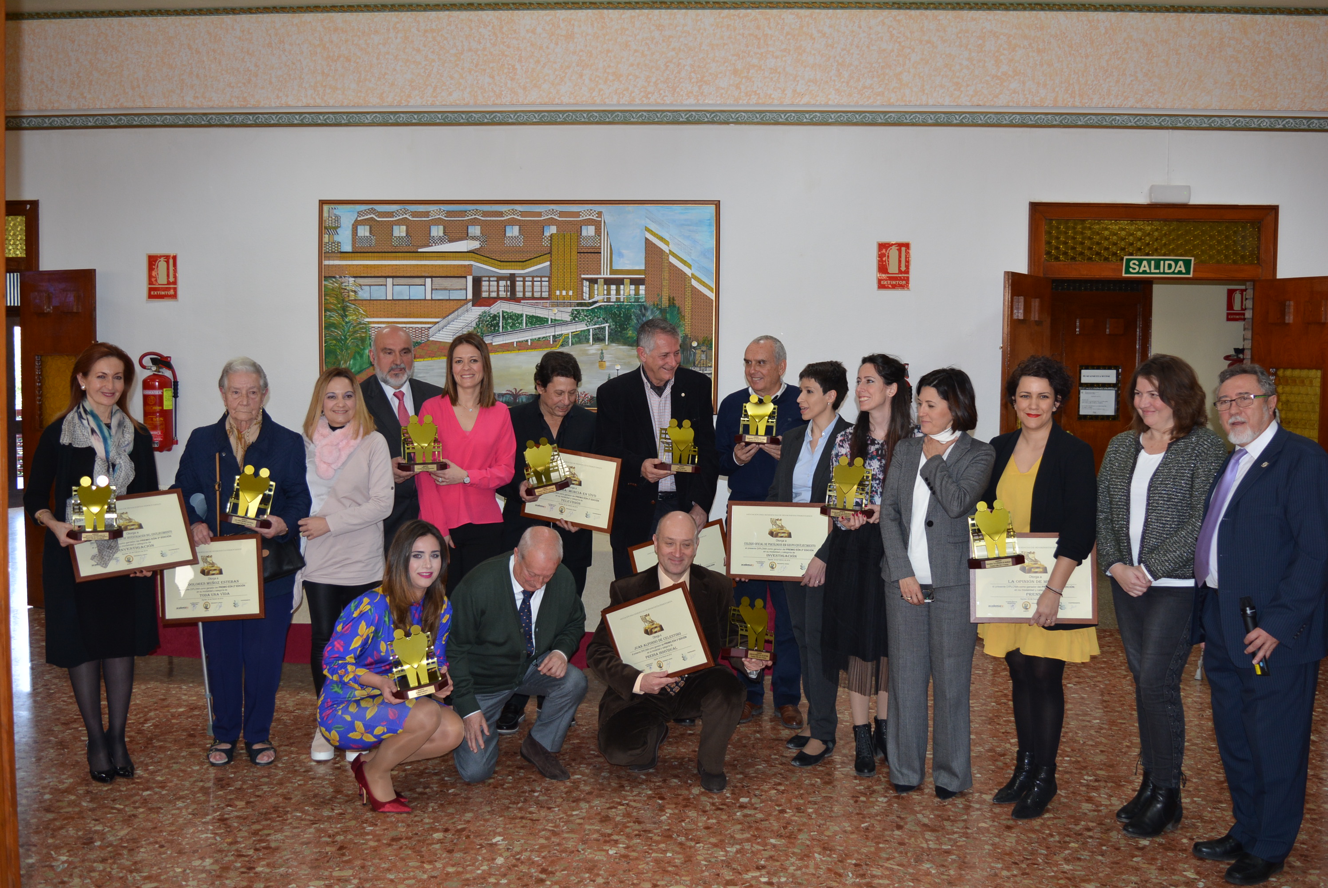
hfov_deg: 55.1
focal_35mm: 34
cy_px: 444
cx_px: 664
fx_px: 1274
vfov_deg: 38.4
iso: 400
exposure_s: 1/60
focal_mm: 23
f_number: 4
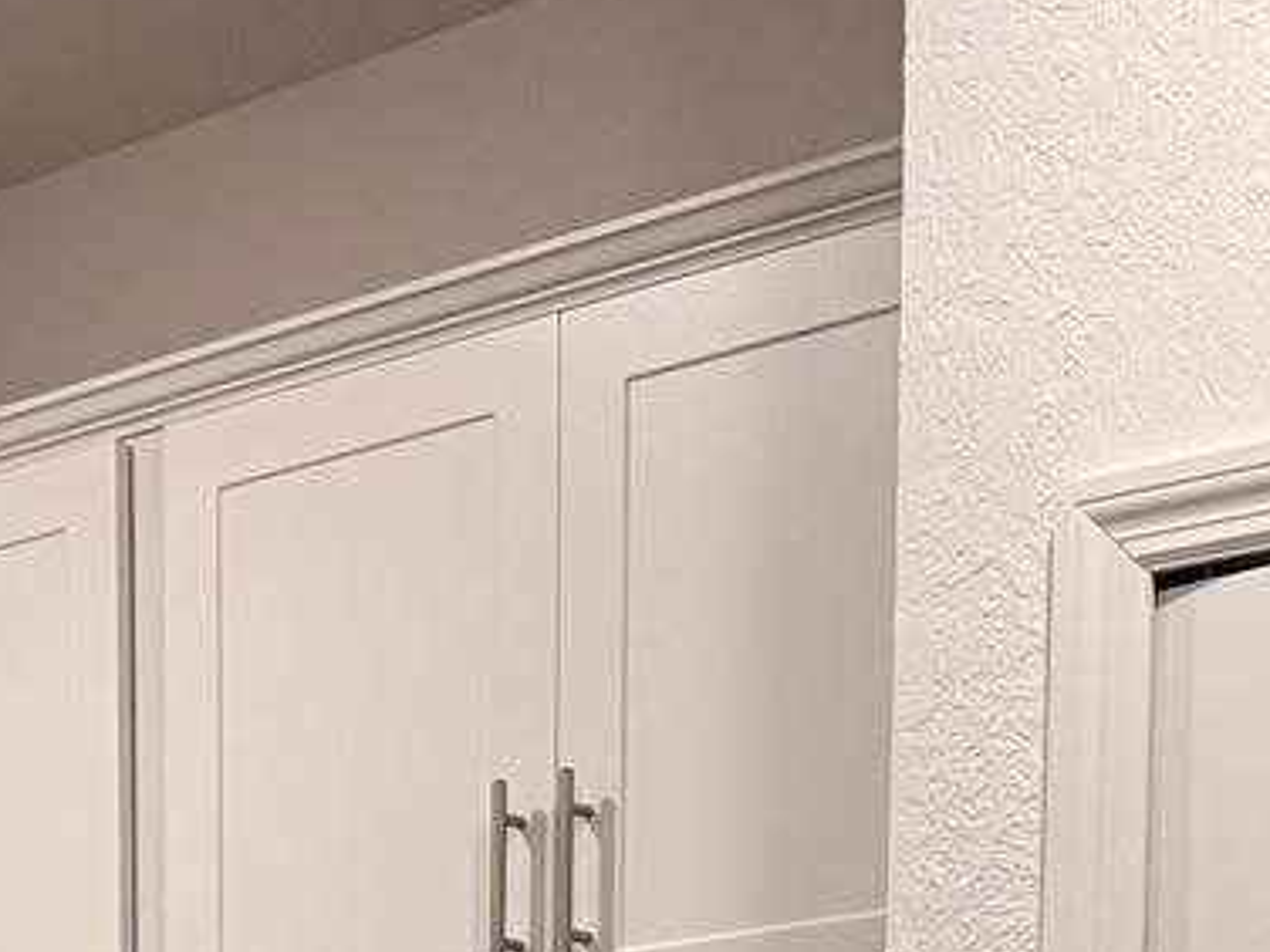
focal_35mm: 102
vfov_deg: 12.7
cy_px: 1918
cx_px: 34
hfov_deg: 18.8
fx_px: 3742
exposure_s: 1/120
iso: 200
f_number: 1.78
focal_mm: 6.76
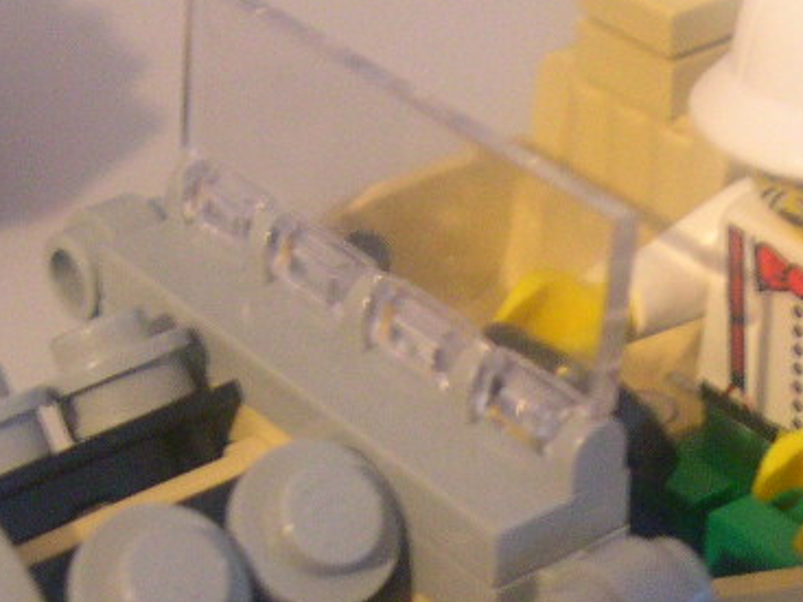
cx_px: 589
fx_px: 2458
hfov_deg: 18.5
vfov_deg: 13.8
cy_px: 580
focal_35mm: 106
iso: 400
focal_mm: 8
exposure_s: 1/5
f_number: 2.8
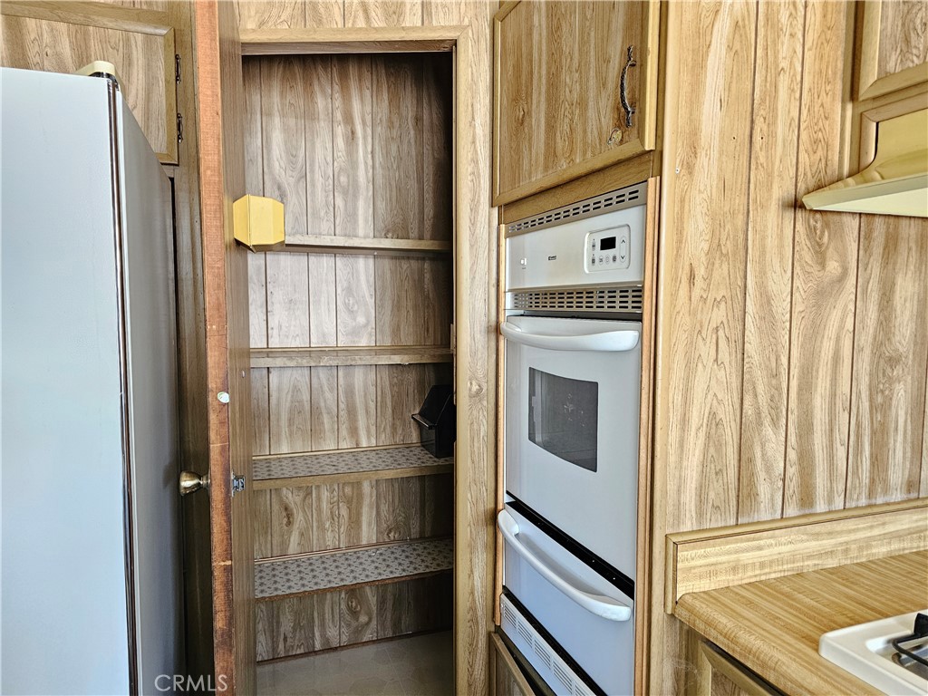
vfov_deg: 58.9
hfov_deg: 73.9
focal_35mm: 23
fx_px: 617
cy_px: 348
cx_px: 464
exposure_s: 1/120
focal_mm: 6.3
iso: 800
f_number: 1.7
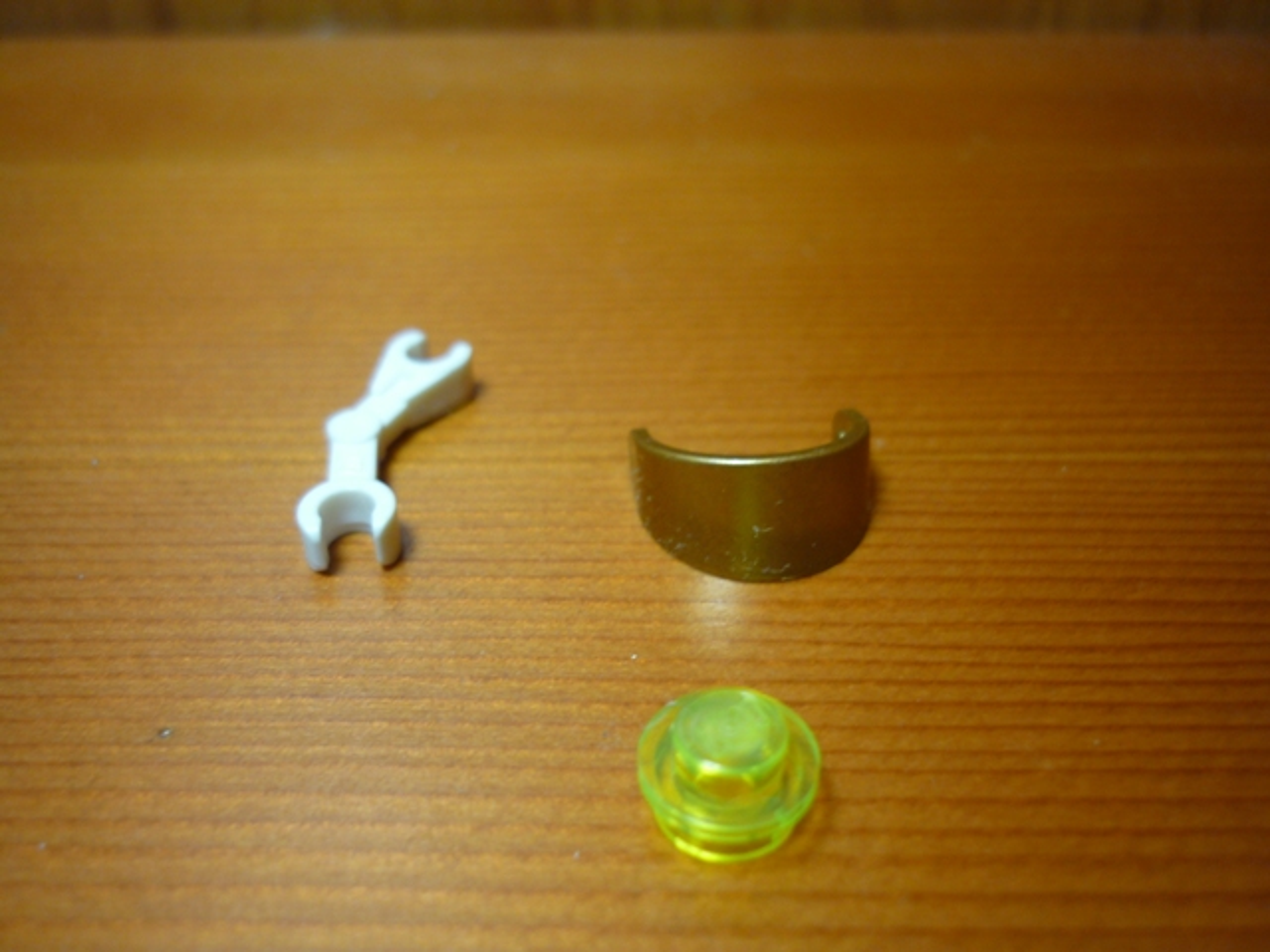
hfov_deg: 55.4
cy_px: 476
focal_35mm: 33
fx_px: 1211
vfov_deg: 42.9
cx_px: 635
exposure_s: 1/30
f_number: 2.8
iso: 100
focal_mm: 5.5
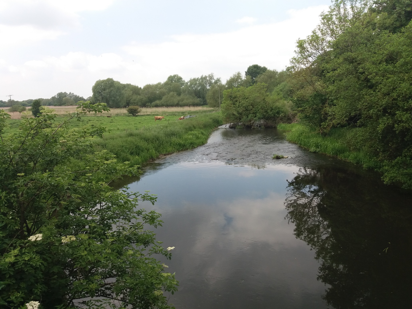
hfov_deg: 63.4
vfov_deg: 49.7
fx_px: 333
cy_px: 154
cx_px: 206
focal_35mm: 28
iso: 64
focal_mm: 3.7
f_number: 1.9
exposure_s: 1/738
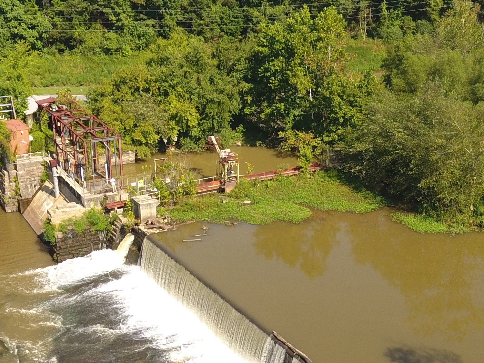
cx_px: 284
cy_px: 366
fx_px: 797
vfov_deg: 24.4
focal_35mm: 57
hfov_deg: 33.7
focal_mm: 3.61
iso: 100
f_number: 2.8
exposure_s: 1/417
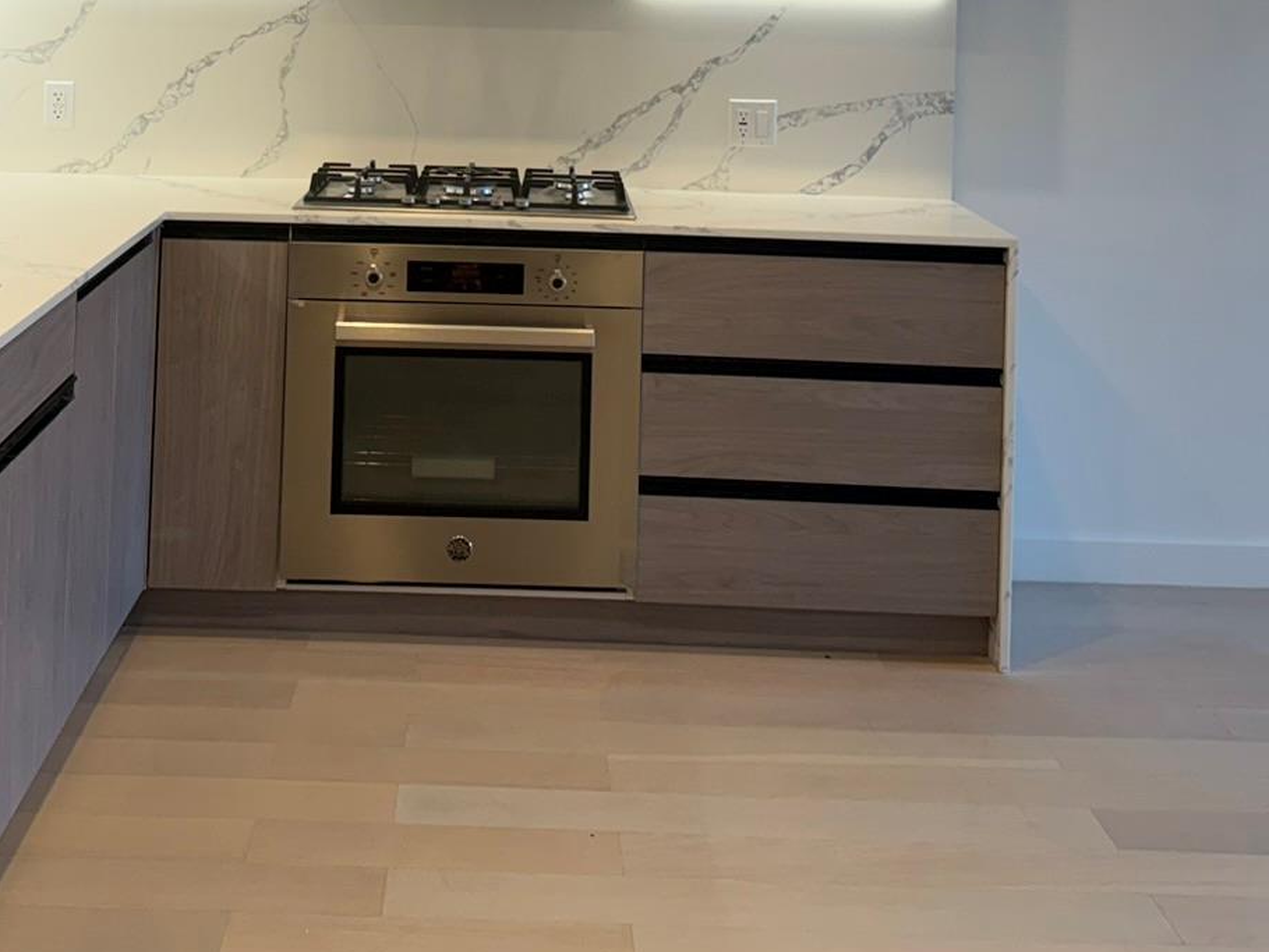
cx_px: 466
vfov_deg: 25.5
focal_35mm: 54
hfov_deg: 35.3
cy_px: -33
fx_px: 1980
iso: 125
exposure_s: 1/120
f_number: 1.78
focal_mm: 6.76
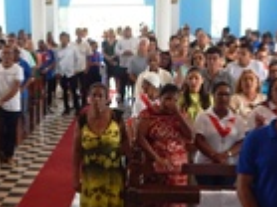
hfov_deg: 26.0
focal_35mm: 74
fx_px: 592
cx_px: 67
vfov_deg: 19.7
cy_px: 155
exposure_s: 1/60
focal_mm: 4
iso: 125
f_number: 3
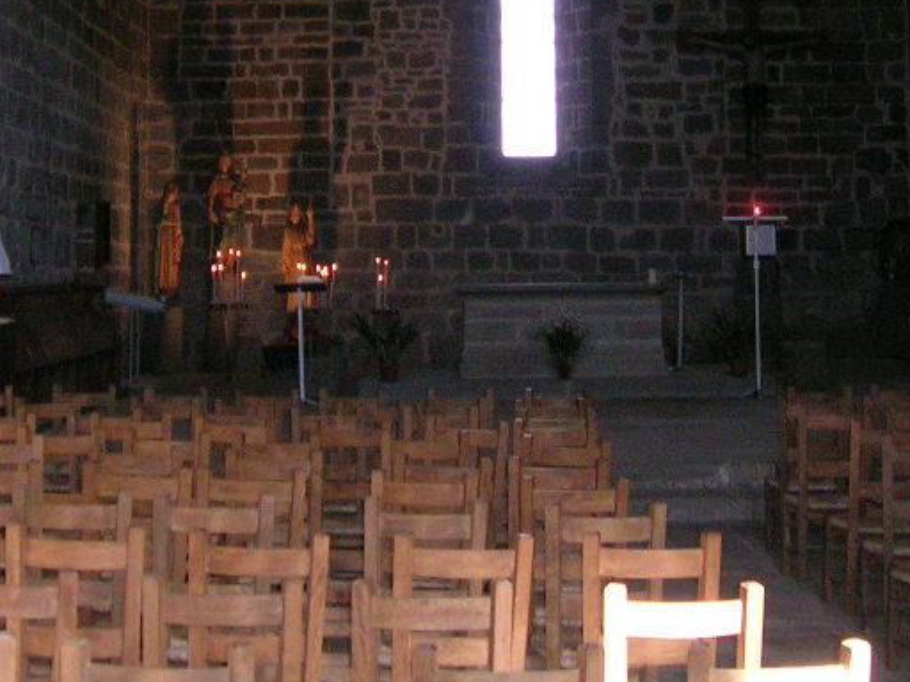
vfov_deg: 20.4
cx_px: 498
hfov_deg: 27.8
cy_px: 2
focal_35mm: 70
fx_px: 1840
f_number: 2.8
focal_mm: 5.4
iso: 200
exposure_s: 1/60.1
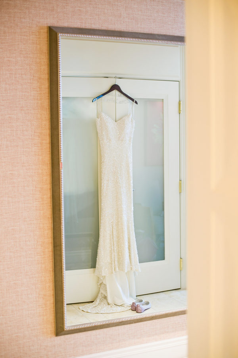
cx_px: 119
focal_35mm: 50
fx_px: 497
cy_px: 179
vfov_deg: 39.6
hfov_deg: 27.0
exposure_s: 1/100
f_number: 2.5
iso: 500
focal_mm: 50
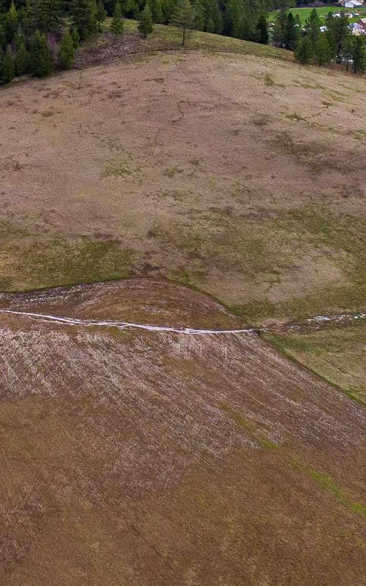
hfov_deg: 17.0
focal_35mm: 73
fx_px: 1165
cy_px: 96
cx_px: -84
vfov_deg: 27.5
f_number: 2.8
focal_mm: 4.48
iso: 100
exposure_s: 1/800
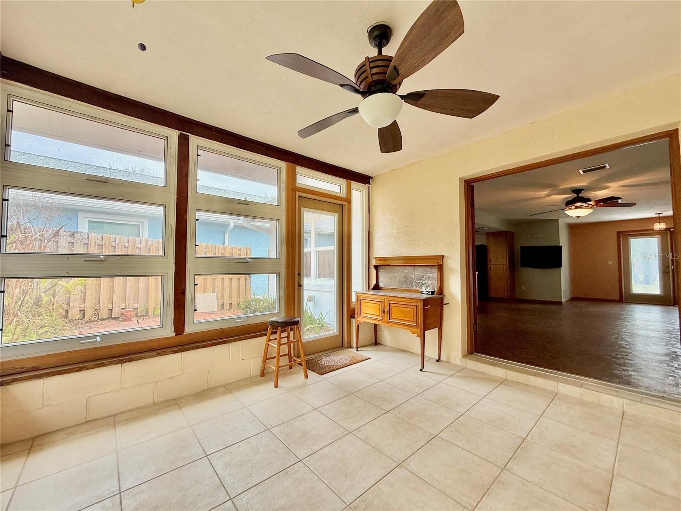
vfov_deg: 85.7
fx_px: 275
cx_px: 340
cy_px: 256
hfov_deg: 102.1
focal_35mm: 14
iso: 64
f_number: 2.2
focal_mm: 2.22
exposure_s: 1/99
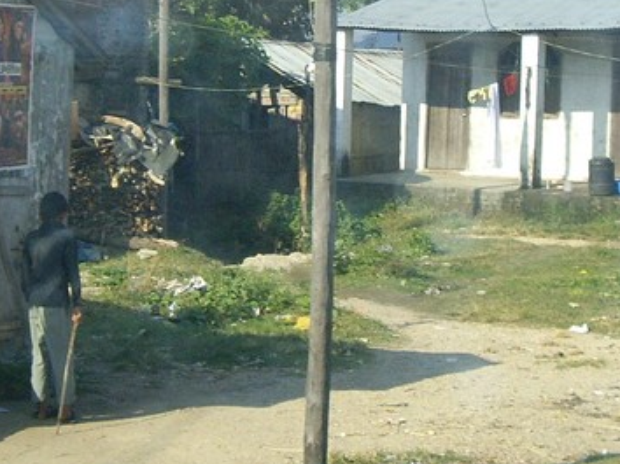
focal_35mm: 110
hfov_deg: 17.9
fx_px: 1969
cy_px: 98
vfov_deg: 13.4
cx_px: 235
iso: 100
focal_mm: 6.2
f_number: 4.3
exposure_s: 1/500
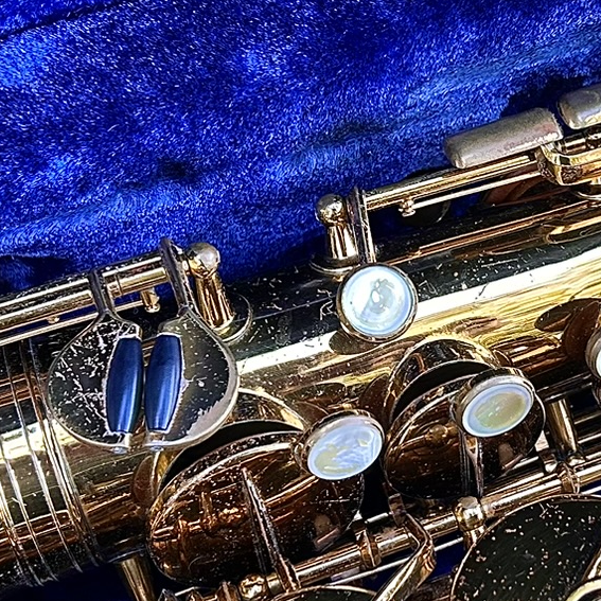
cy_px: 344
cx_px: 507
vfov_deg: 20.9
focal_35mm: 83
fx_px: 1630
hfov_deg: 20.6
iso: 125
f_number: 1.5
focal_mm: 5.7
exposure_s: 1/103
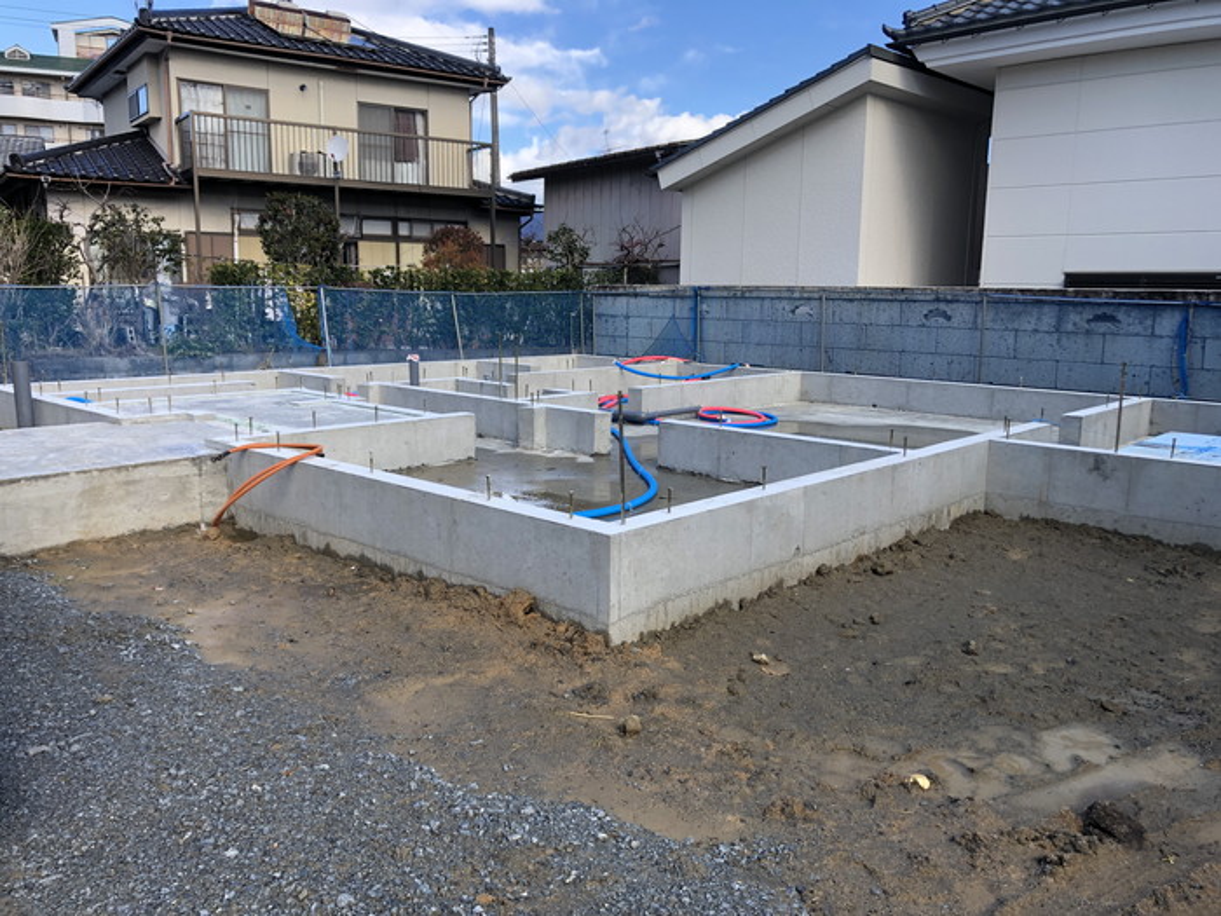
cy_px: 458
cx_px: 610
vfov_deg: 49.7
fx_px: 988
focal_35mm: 28
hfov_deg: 63.4
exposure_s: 1/471
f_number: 1.8
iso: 20
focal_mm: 3.99
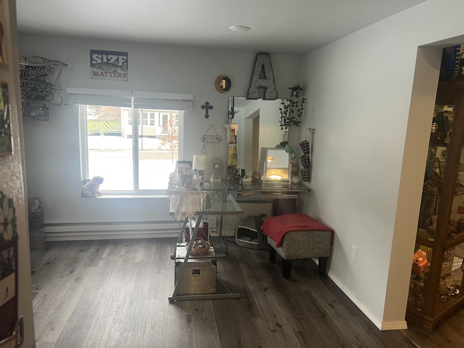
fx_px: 349
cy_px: 174
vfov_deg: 53.1
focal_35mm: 26
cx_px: 232
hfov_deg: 67.3
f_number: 1.5
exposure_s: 1/60
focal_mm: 5.7
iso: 100
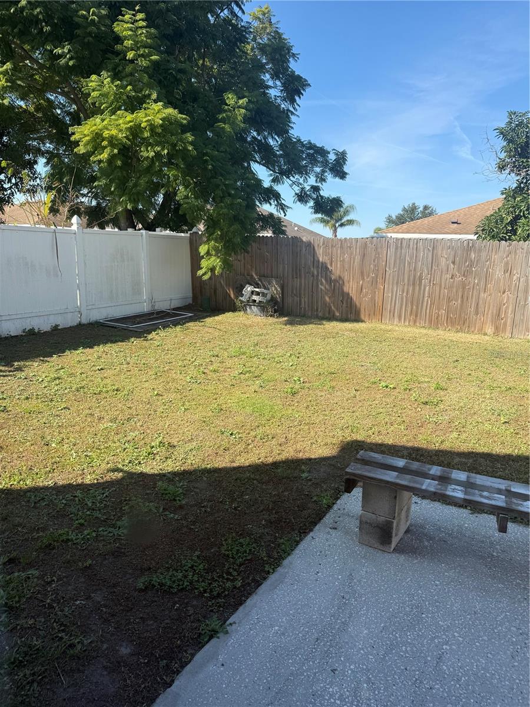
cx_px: 265
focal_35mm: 24
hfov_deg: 56.8
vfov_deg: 71.6
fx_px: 490
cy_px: 354
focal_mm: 6.76
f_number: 1.78
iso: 80
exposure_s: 1/2169
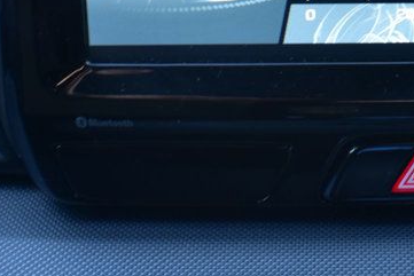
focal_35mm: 119
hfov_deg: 16.7
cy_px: -24
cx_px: 447
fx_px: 1369
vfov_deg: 11.4
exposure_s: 1/15
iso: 400
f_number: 6.3
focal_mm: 28
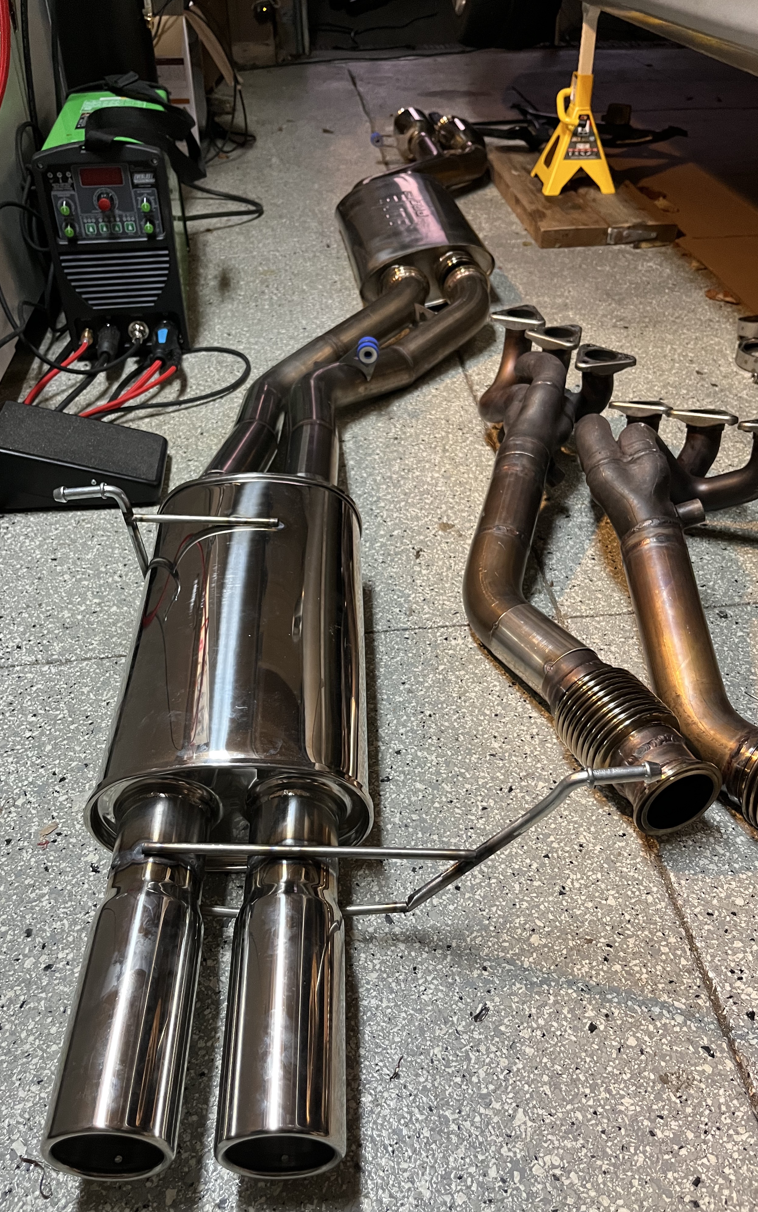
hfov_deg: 44.5
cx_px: 378
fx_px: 926
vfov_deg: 66.5
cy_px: 610
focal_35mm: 28
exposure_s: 1/60
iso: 320
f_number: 1.6
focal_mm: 5.1
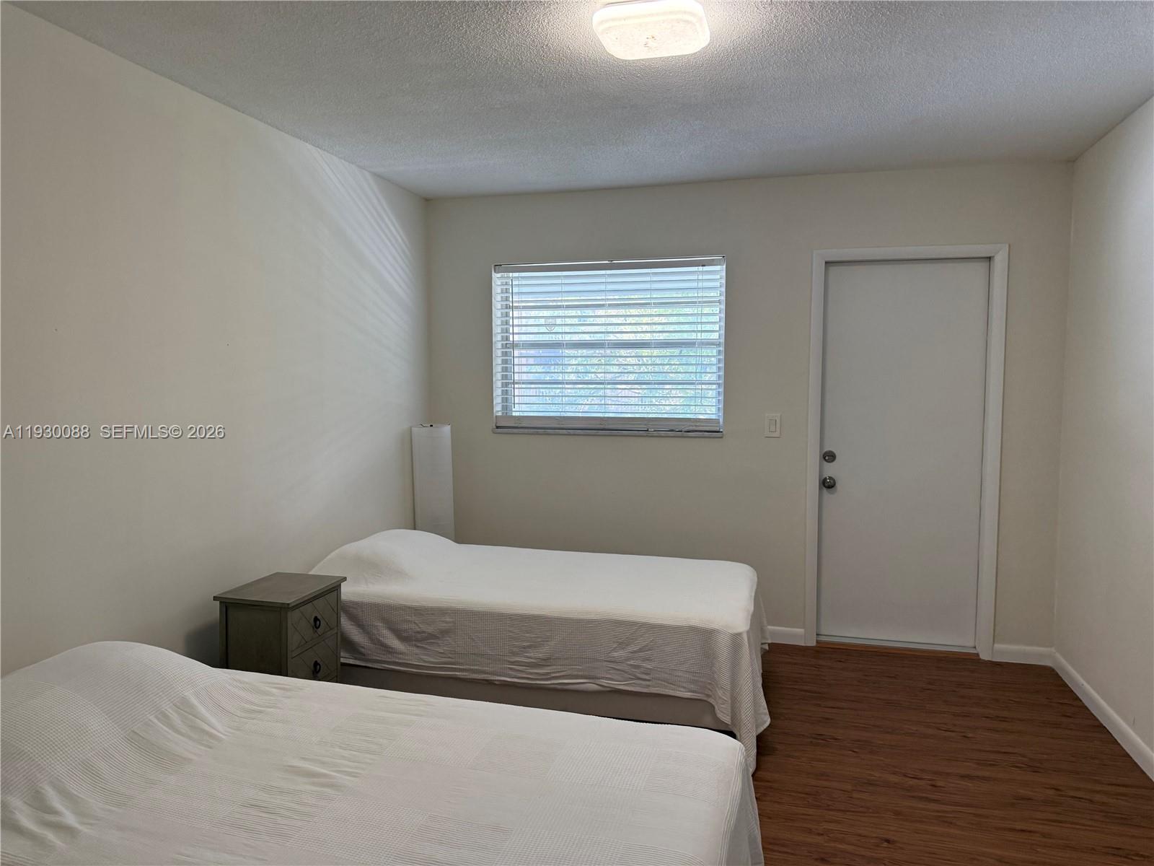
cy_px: 433
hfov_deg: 71.6
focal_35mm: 24
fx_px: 800
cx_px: 577
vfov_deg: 56.8
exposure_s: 1/120
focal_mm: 6.76
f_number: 1.78
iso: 200
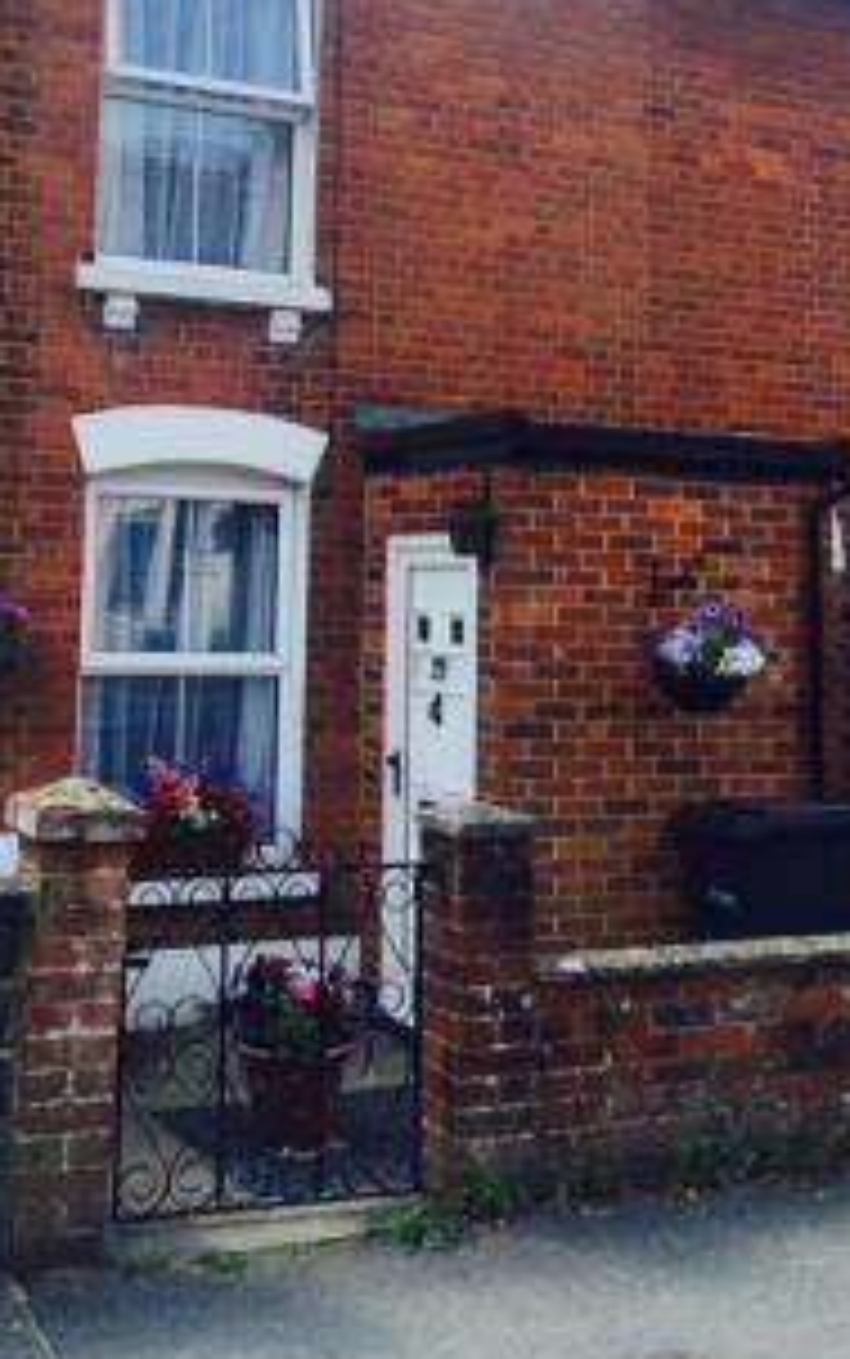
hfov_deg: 27.8
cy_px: 439
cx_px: 265
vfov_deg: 42.8
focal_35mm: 46
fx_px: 1703
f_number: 2.2
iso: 32
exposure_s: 1/855
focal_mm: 4.12
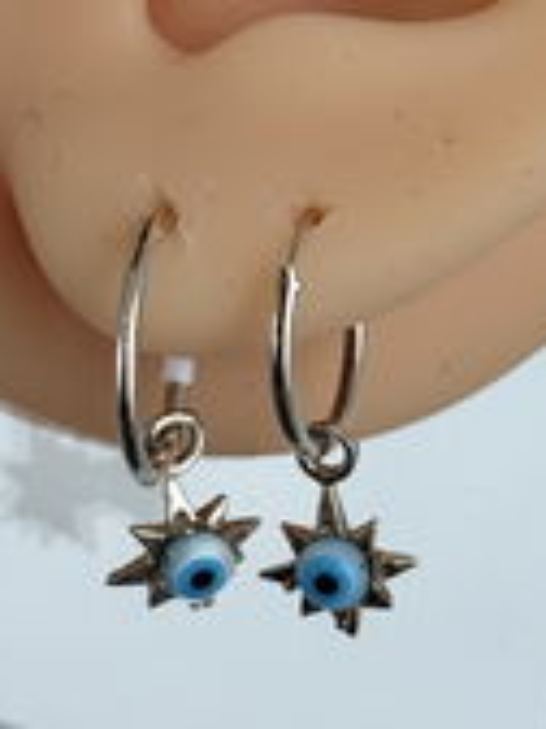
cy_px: 219
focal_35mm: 152
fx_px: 3197
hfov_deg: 9.8
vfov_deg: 13.0
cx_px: 360
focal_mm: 6.76
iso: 50
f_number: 1.78
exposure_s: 1/197
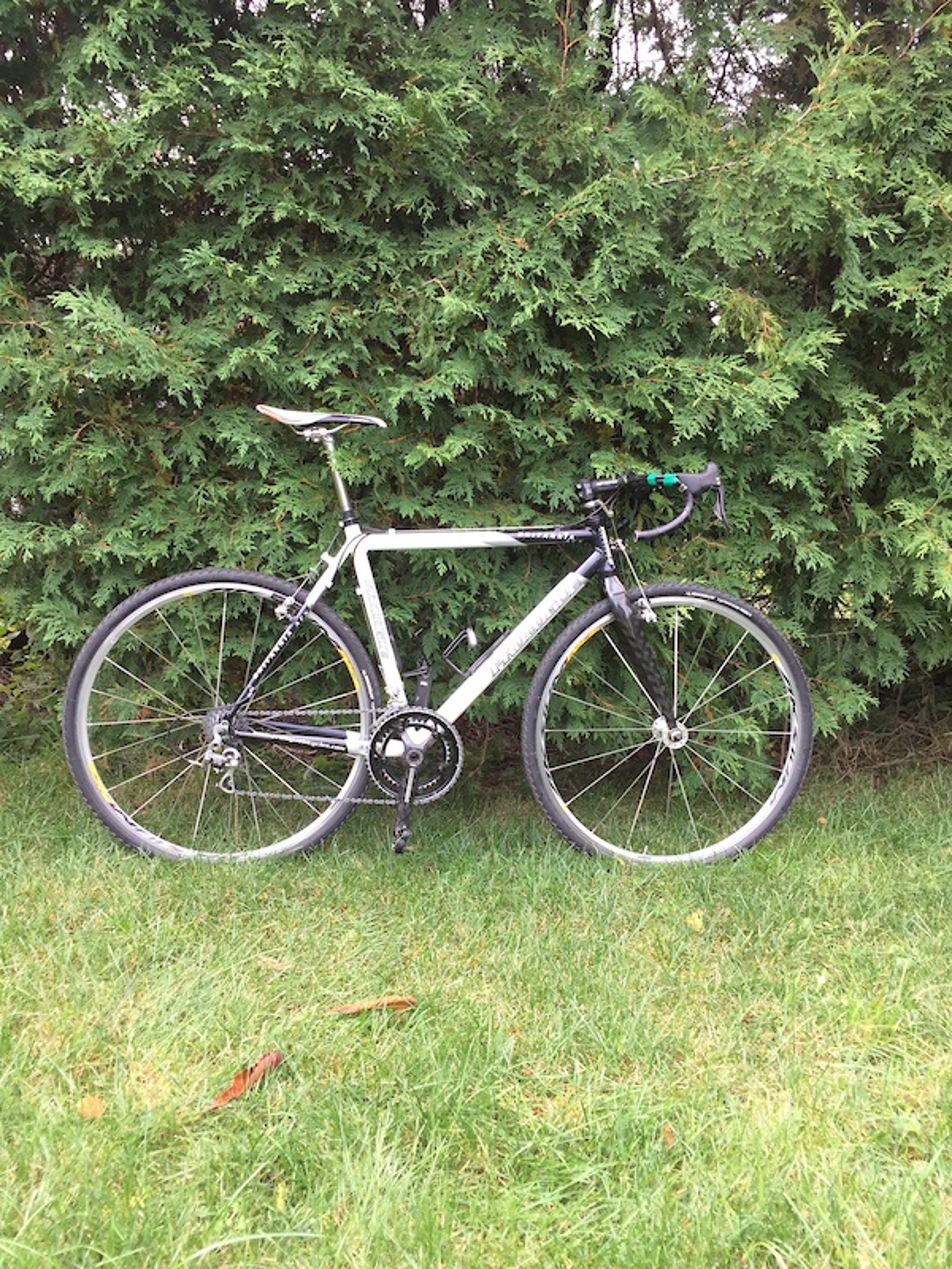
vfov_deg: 61.7
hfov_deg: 48.2
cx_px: 476
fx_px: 1063
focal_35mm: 29
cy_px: 634
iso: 40
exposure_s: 1/120
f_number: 2.2
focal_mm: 4.15
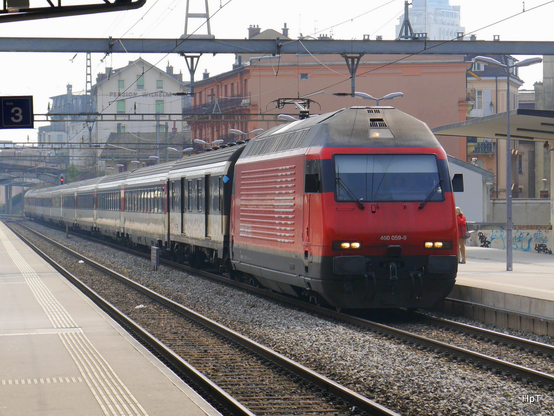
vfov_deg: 17.6
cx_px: 277
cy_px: 208
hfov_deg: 23.3
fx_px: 1344
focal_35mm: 84
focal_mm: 42
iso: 160
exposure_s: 1/250
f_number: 8
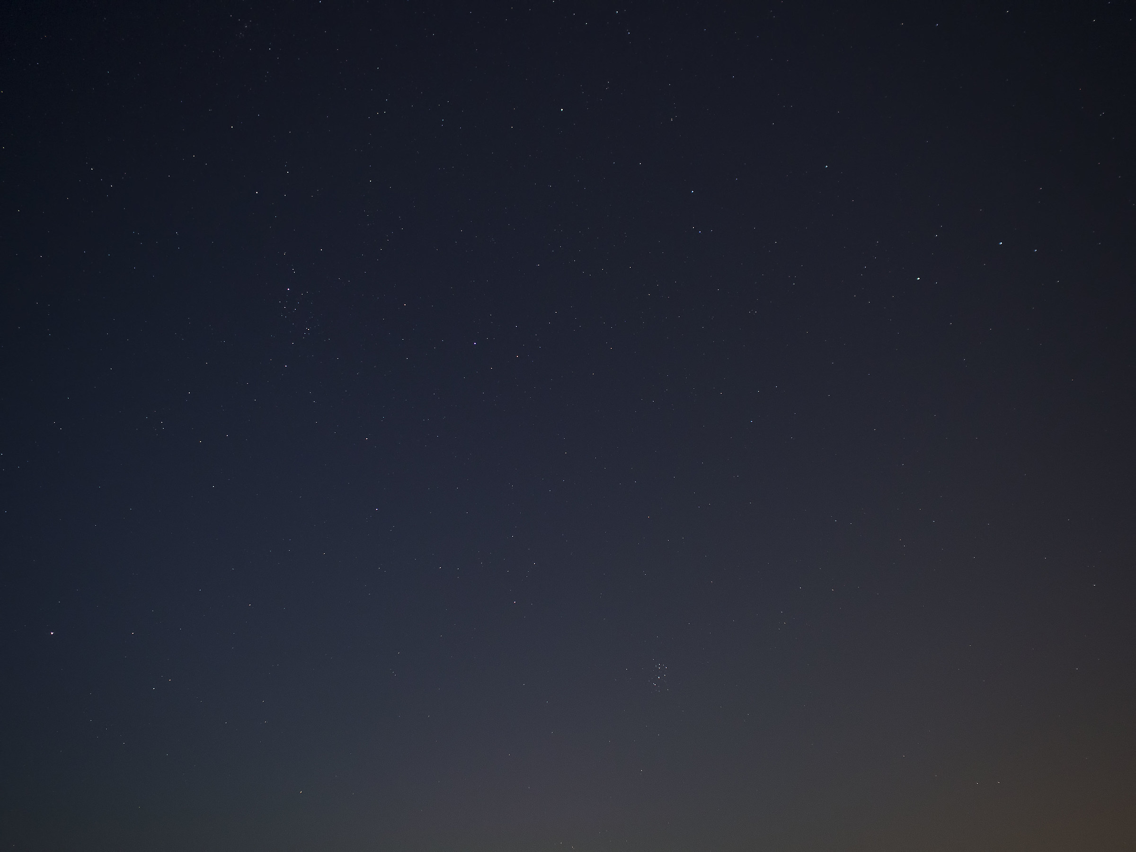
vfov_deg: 41.8
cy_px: 426
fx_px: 1116
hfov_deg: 54.0
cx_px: 568
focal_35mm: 34
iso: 800
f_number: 2
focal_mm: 17
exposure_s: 4
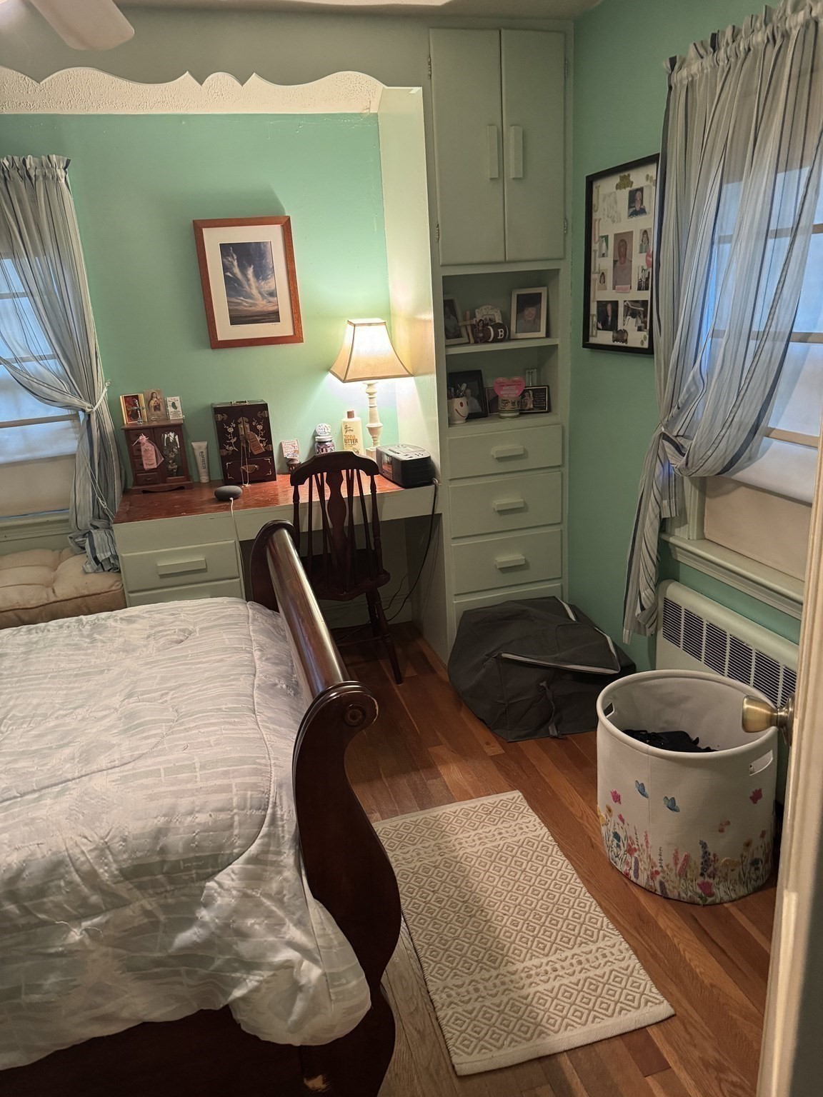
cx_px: 412
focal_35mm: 24
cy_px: 548
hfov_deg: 56.8
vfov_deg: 71.6
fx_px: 761
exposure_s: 1/60
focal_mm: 6.76
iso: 500
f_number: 1.78
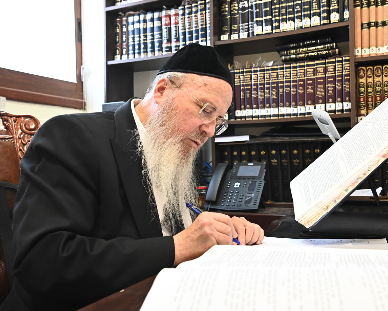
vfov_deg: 38.2
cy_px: 155
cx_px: 221
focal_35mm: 39
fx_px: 448
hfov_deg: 46.7
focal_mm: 34
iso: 2500
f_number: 6.3
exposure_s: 1/160
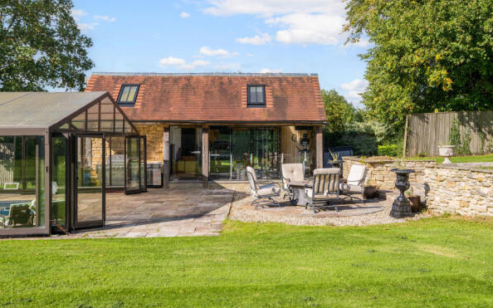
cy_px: 154
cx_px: 271
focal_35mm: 36
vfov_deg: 35.3
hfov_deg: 53.9
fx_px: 484
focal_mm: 32
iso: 640
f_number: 8
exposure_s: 1/1000
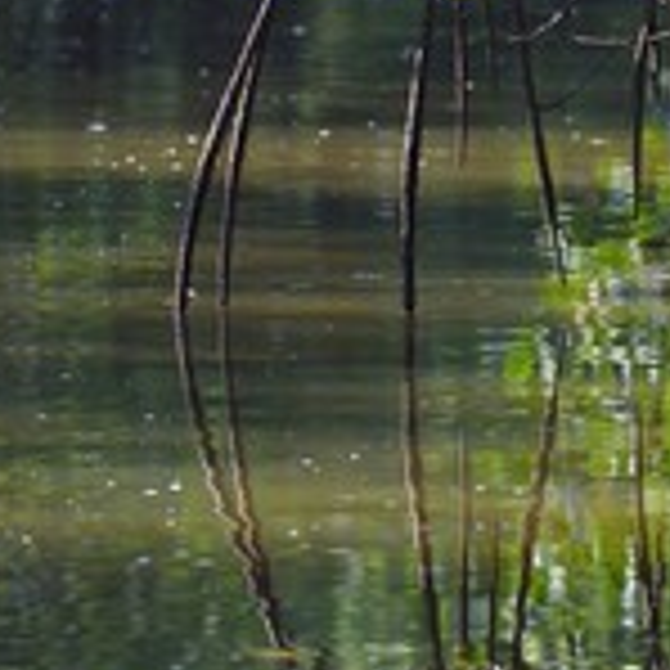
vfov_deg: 3.6
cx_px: 809
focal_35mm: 480
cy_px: 72
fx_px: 10511
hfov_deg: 3.6
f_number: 5
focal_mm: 200
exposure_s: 1/400
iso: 400
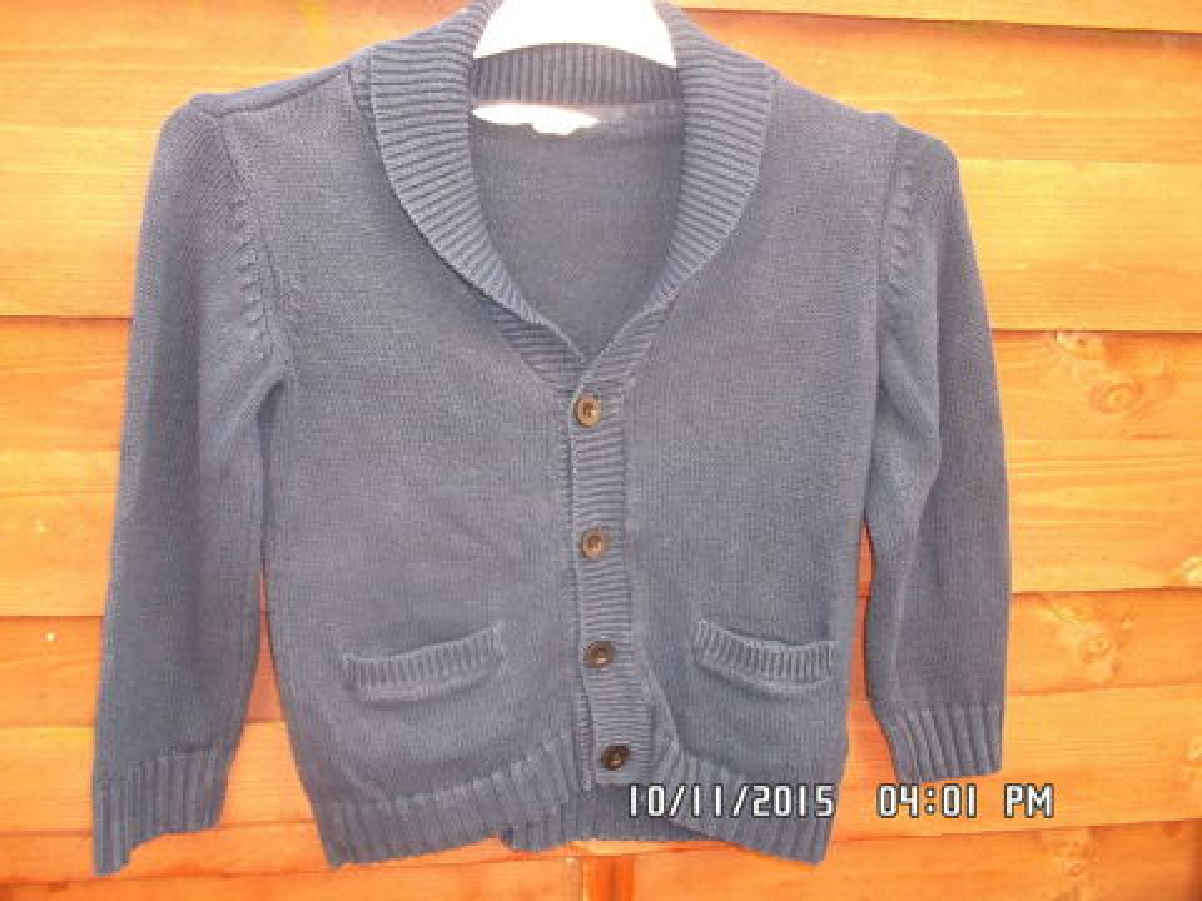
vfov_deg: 49.7
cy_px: 450
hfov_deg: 63.4
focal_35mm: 28
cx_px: 601
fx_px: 972
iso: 200
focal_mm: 4.1
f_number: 3.3
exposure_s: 1/45
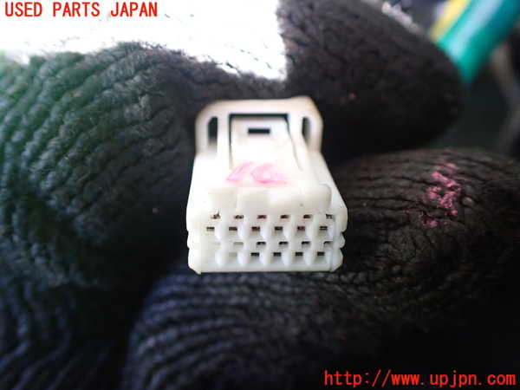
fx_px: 451
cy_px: 195
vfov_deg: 46.8
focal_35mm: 30
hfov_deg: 60.0
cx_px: 260
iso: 640
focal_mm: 5.4
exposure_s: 1/125
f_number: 2.3
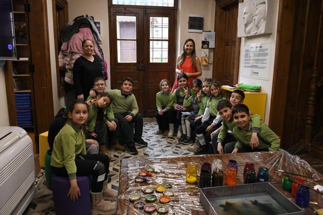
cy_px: 108
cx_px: 162
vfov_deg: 47.9
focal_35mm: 27
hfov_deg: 67.4
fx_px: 242
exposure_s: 1/80
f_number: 4.5
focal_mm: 18
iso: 1250
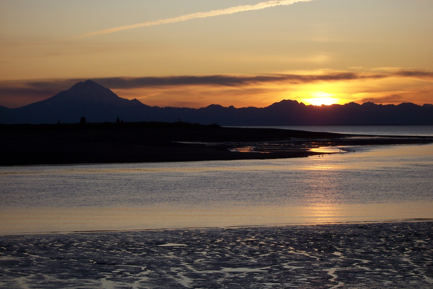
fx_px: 1359
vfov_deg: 12.1
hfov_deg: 18.1
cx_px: 215
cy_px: 131
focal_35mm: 113
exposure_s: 1/500
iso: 80
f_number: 5.6
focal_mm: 18
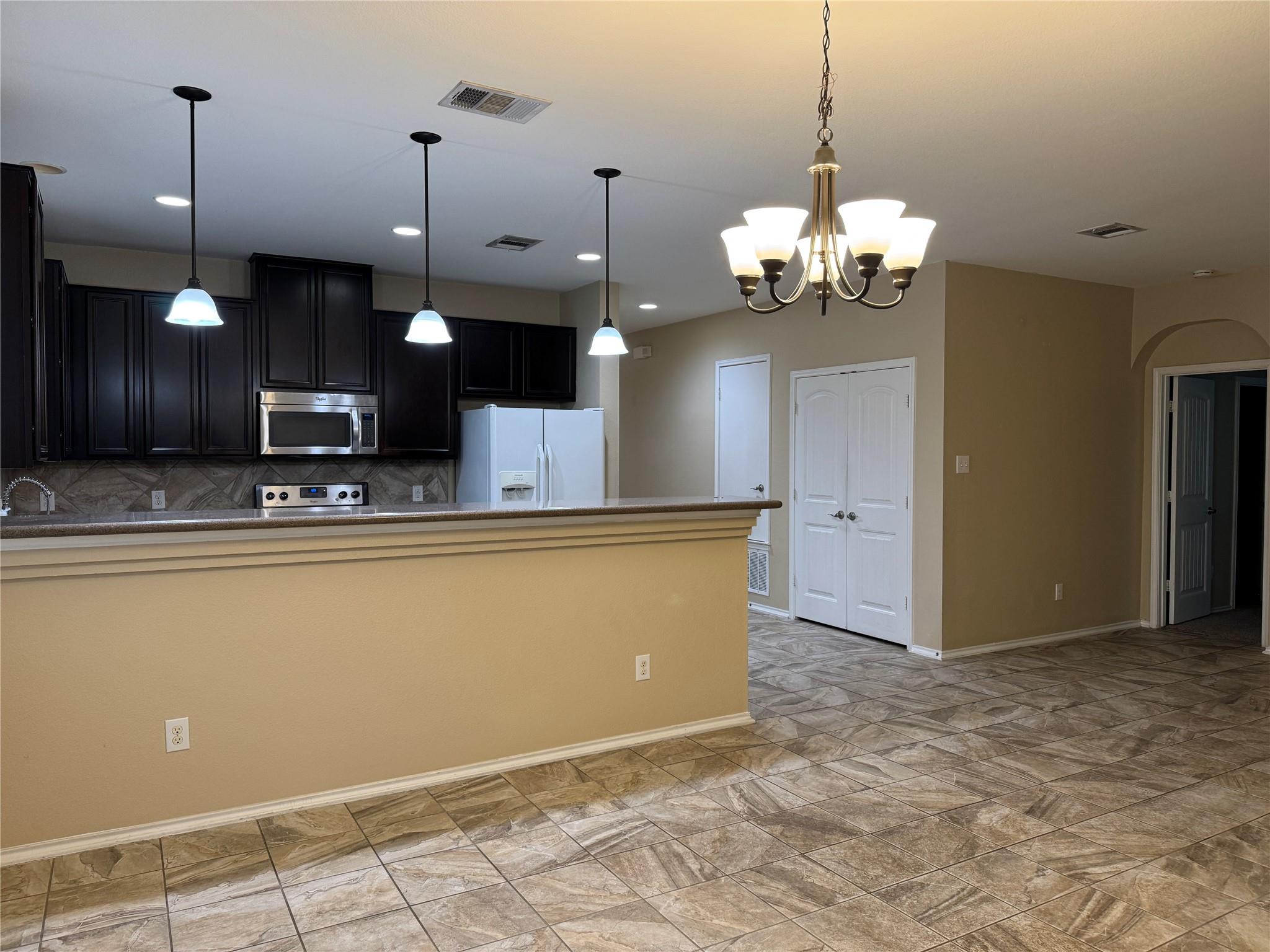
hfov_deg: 71.6
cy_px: 476
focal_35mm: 24
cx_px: 635
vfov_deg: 56.8
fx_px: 881
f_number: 1.78
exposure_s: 1/60
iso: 160
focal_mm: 6.76
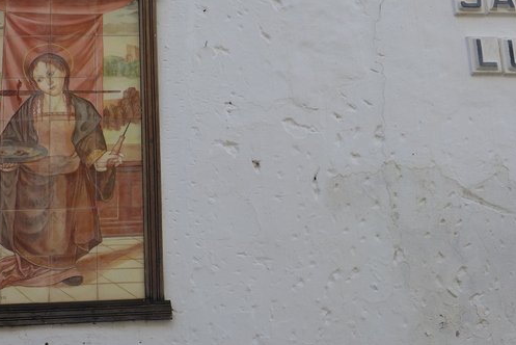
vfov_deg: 20.0
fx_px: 975
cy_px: 148
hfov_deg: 29.6
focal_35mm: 68
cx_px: 277
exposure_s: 1/1000
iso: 80
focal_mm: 9.2
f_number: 2.8
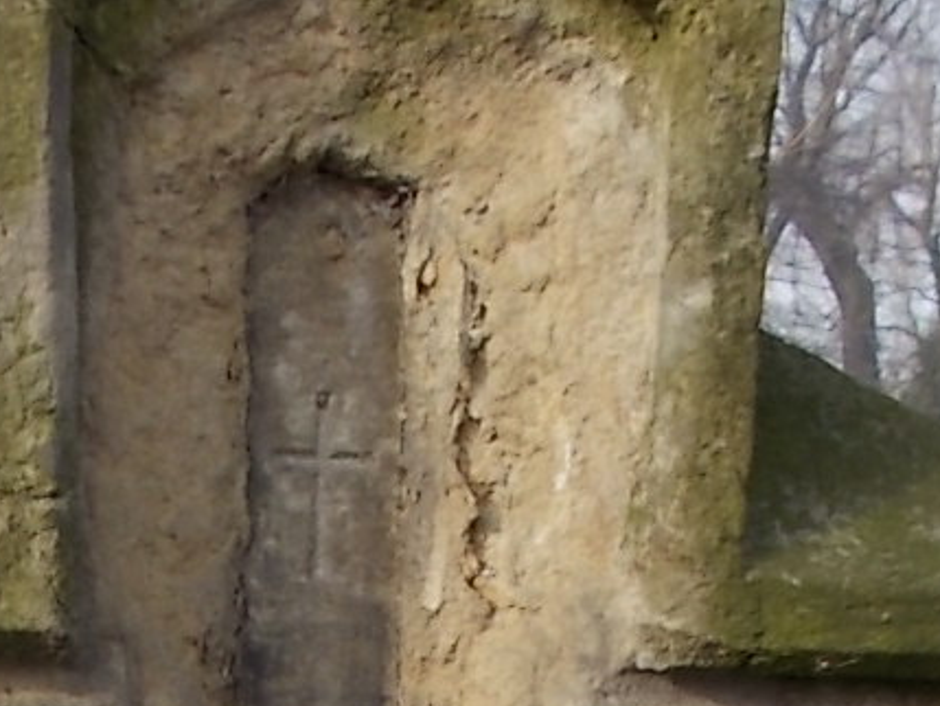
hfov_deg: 19.9
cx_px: 145
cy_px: 1278
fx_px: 2635
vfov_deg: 13.6
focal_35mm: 97
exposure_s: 1/250
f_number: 3.2
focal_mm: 4.6
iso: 80
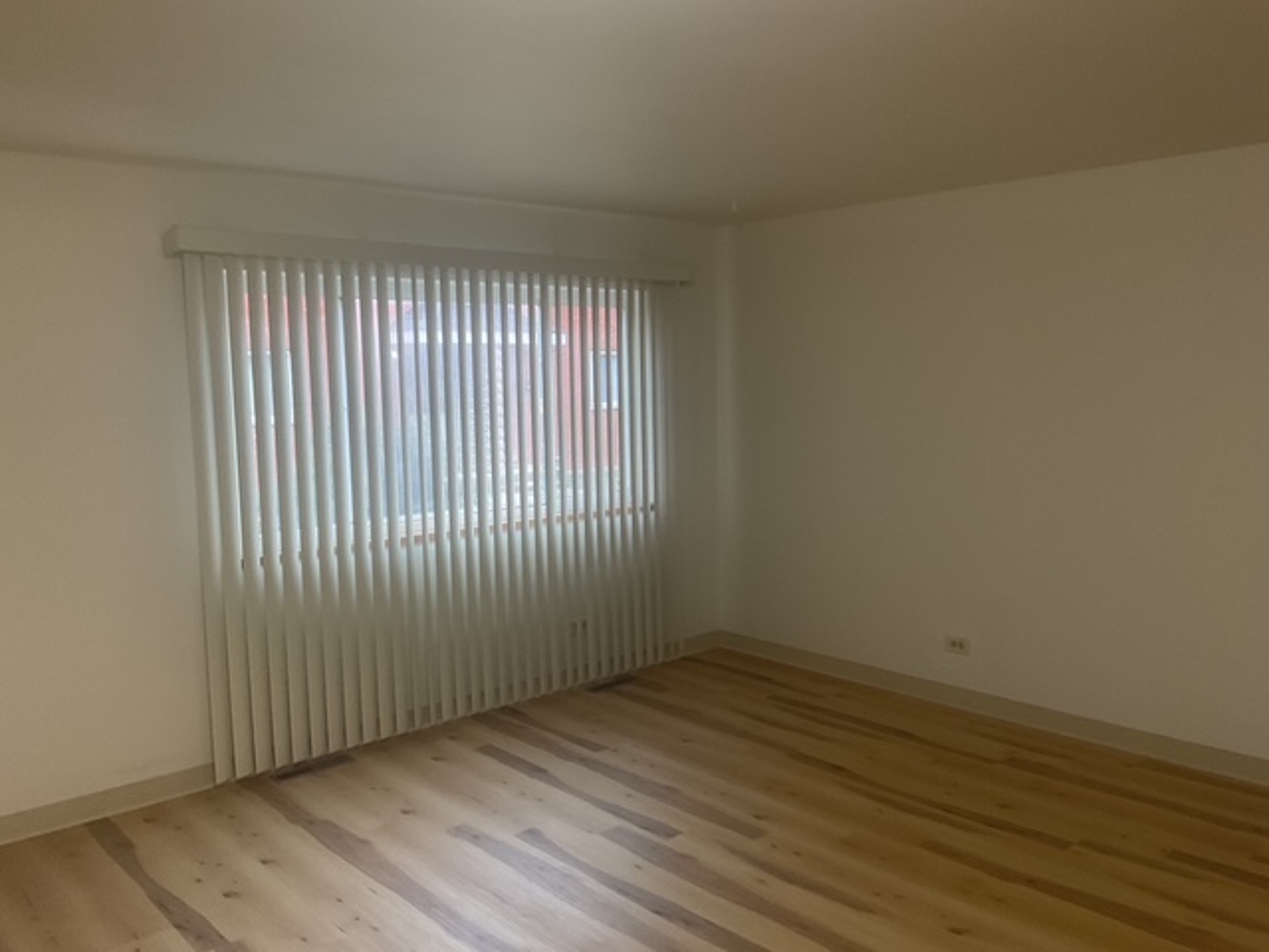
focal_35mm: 29
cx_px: 634
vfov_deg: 48.2
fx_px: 1063
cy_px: 476
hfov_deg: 61.7
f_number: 1.8
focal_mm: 3
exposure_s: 1/60
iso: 100
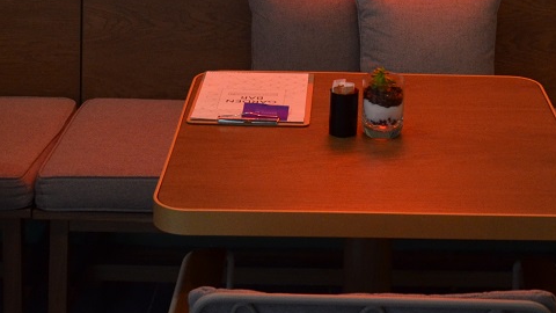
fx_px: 1283
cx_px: 389
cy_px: -208
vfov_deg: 12.9
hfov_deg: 24.3
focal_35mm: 87
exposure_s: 1/60
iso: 720
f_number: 4
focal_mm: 18
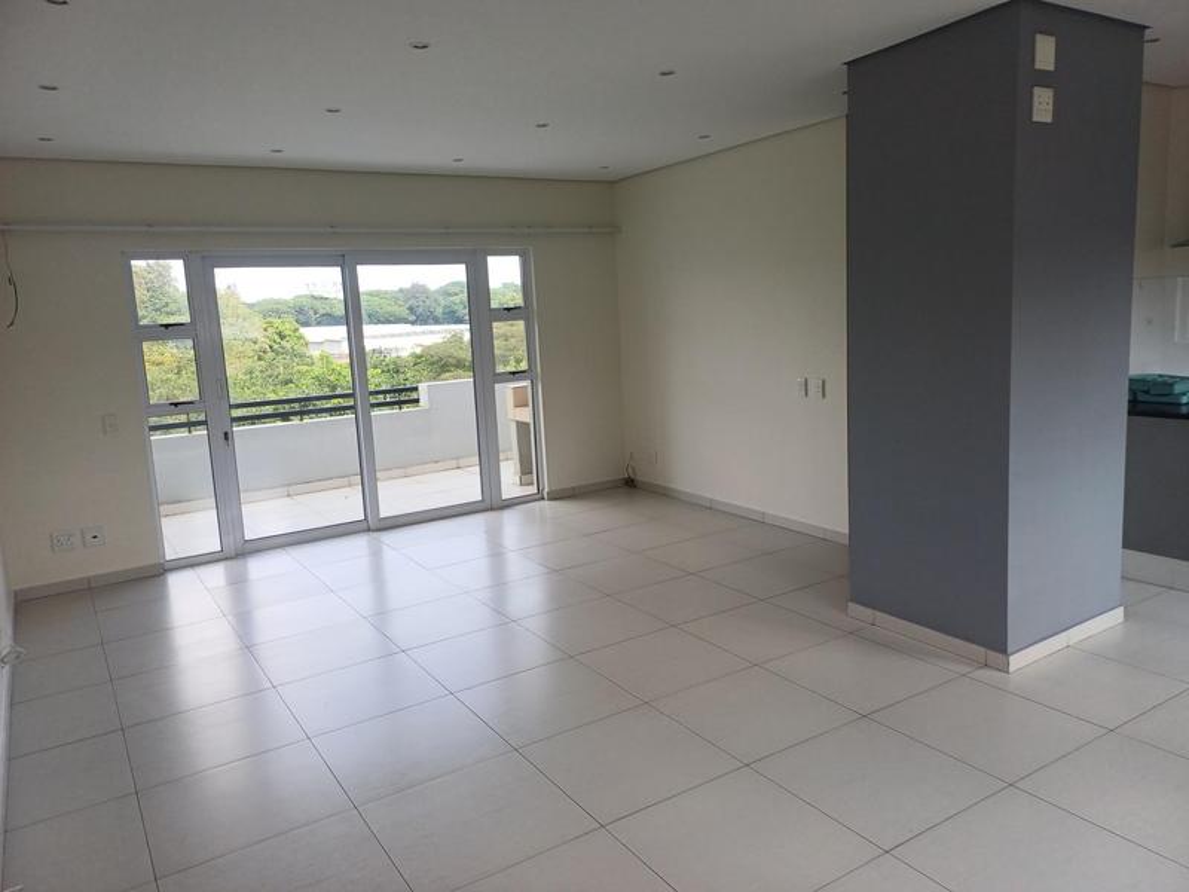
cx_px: 594
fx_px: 859
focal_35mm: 25
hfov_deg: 69.4
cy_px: 446
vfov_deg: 54.9
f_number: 1.8
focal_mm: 4.65
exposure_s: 1/173
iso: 50
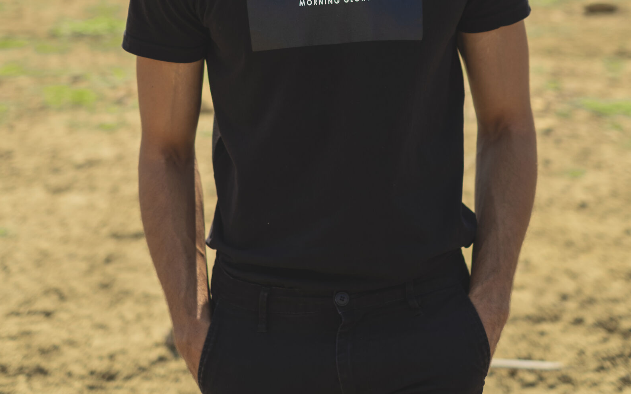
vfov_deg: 15.6
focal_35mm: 82
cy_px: -21
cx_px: 318
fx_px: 1410
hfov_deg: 25.2
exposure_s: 1/3200
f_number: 2
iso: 200
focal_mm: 35
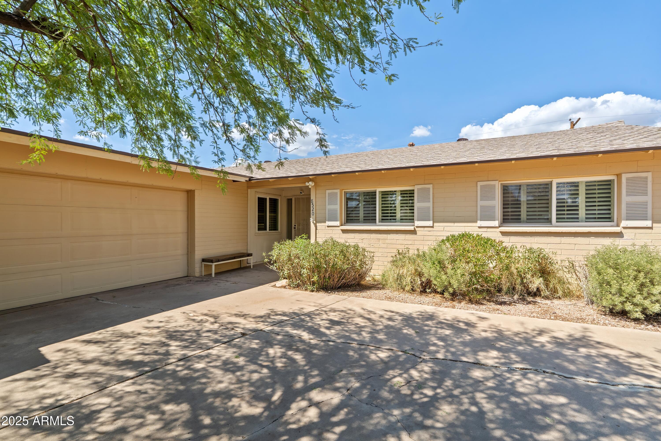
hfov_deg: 96.7
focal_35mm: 16
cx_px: 330
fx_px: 294
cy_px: 220
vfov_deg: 73.7
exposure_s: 1/320
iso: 800
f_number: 9
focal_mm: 16
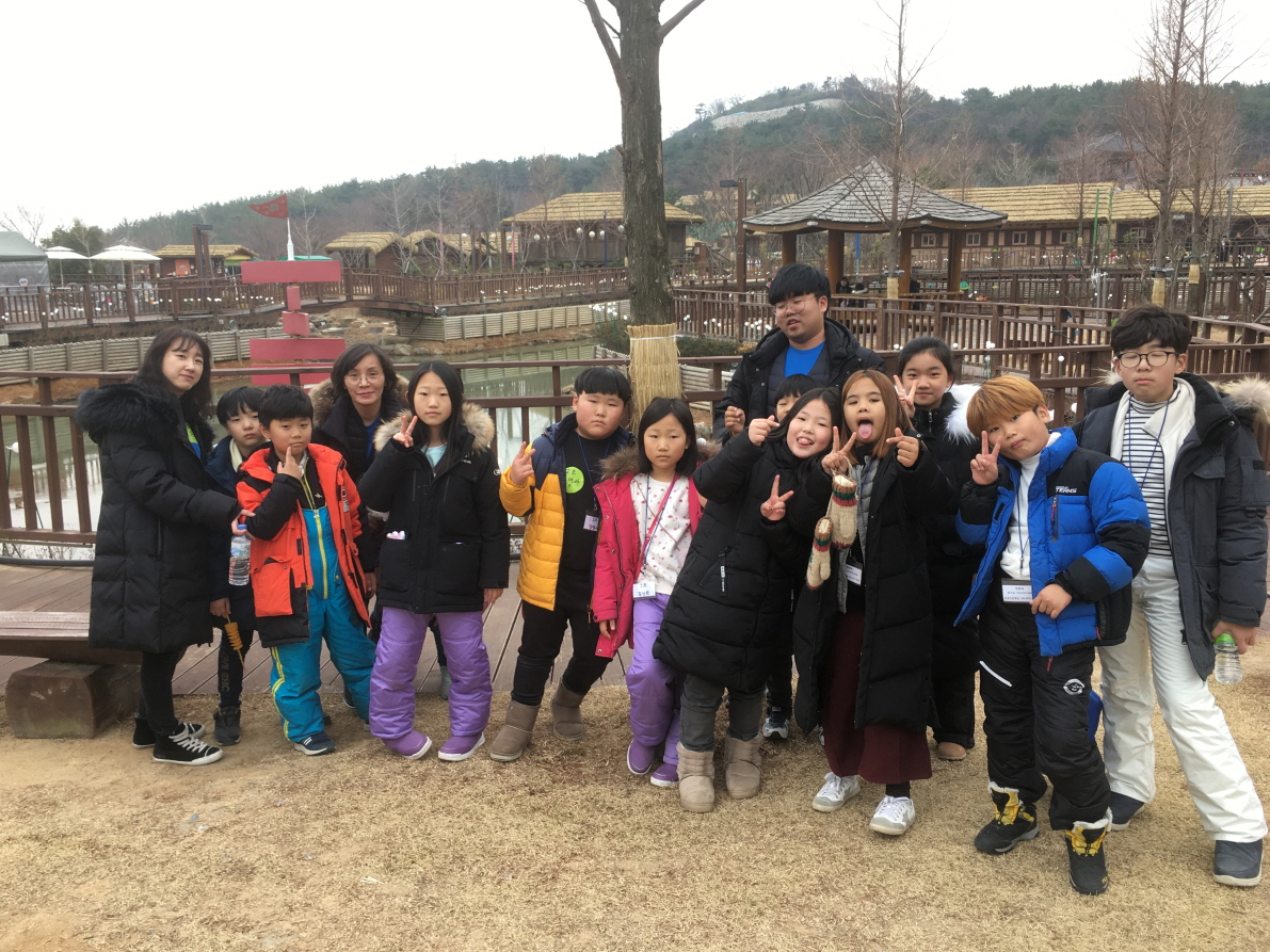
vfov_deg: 46.8
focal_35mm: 30
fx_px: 1101
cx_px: 640
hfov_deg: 60.0
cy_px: 473
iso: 25
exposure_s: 1/120
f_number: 2.2
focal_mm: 4.15
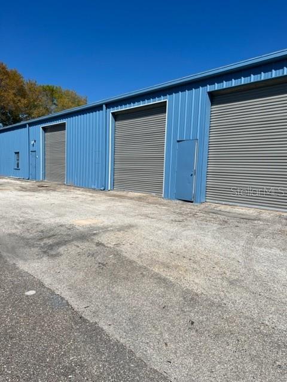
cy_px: 191
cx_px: 144
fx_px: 287
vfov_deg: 67.3
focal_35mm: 26
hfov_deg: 53.1
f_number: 1.5
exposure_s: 1/8000
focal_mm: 5.7
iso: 50
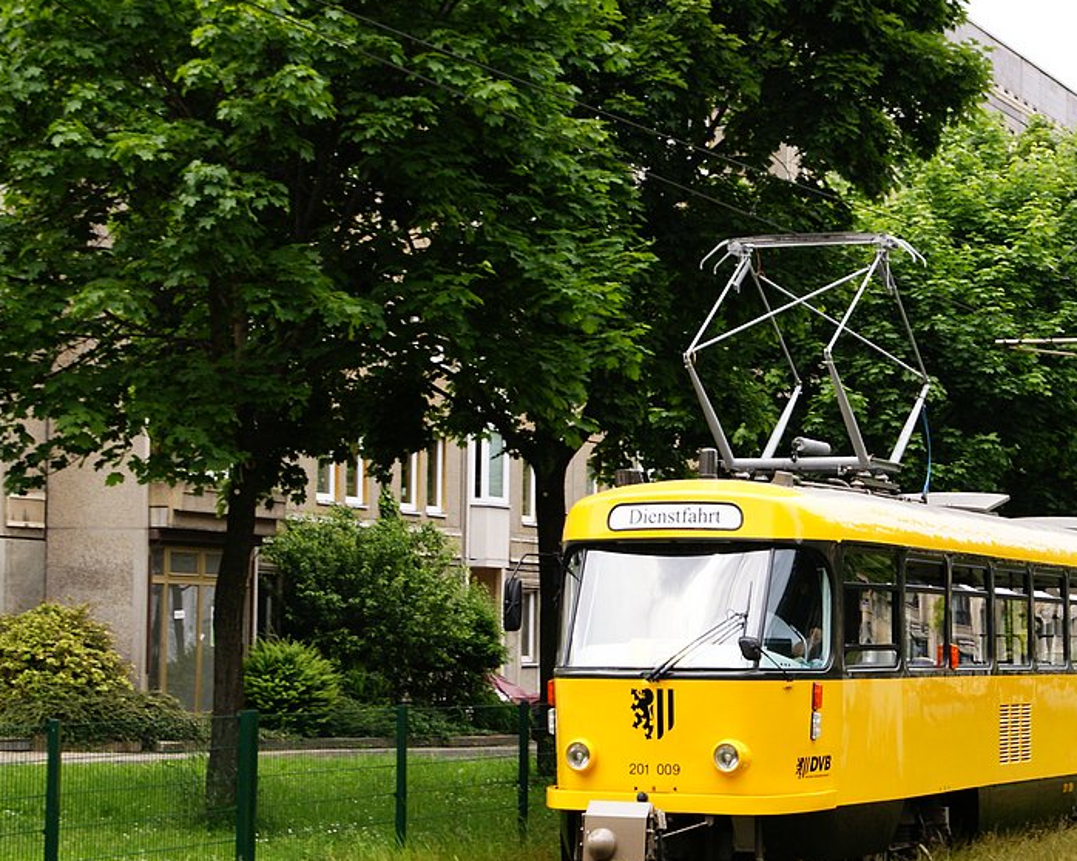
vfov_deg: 13.6
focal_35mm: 114
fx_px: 3623
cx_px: 730
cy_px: 458
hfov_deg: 16.9
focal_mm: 55
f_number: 9
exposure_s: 1/320
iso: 400
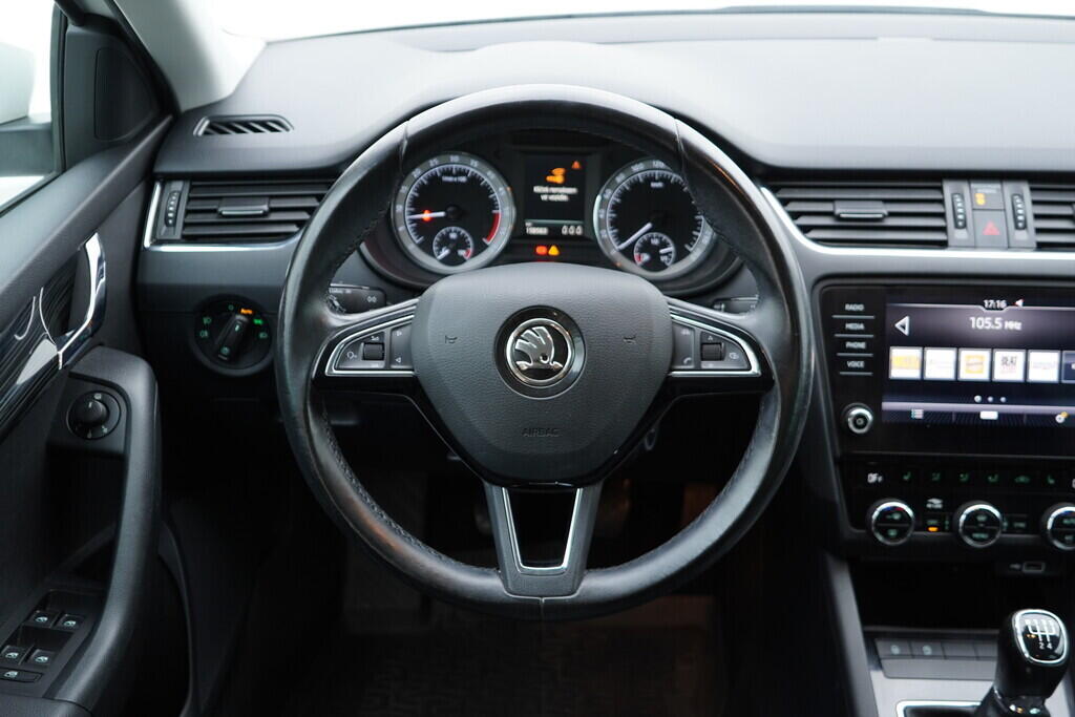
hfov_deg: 53.1
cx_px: 538
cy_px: 358
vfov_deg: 36.9
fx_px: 1075
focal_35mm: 36
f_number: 2.8
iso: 250
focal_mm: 24
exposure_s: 1/40
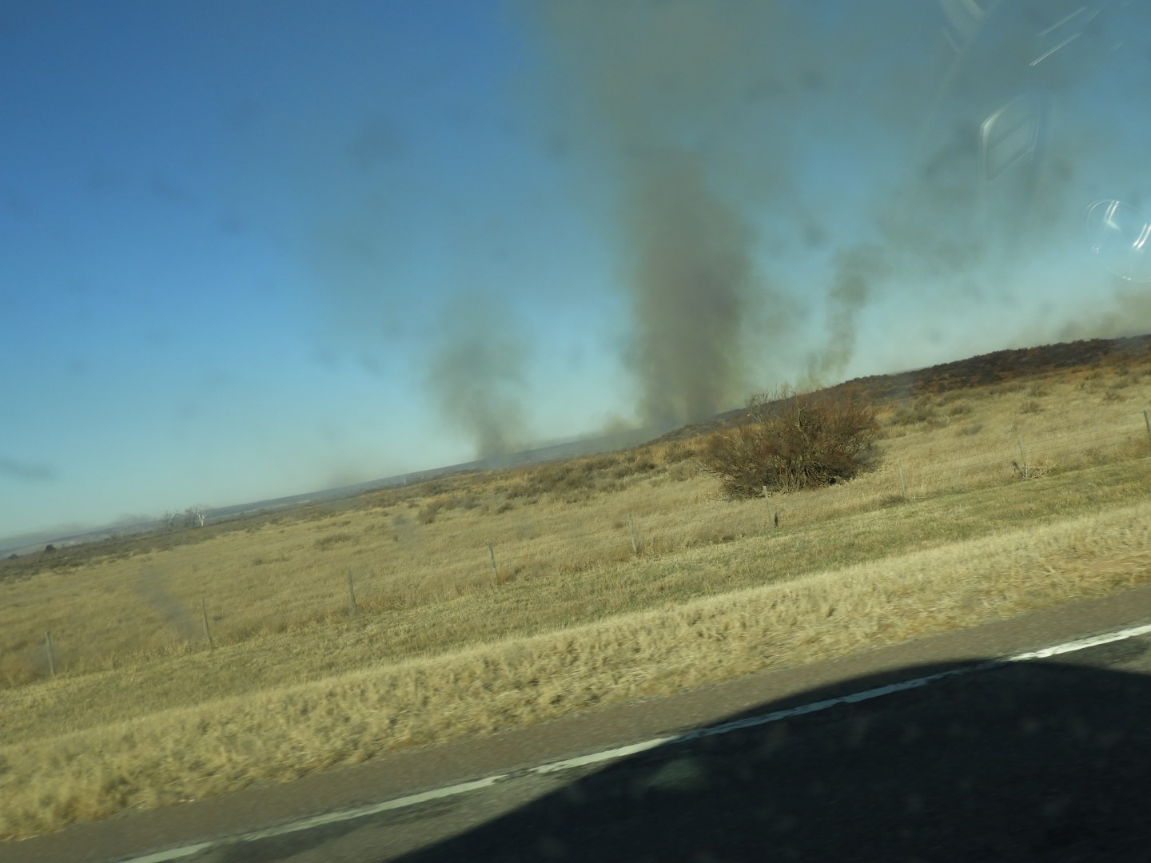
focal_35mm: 33
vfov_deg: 42.9
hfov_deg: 55.4
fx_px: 1097
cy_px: 432
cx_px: 576
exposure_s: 1/1000
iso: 100
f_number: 3.6
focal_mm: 5.9
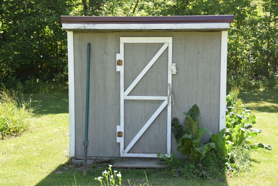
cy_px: 93
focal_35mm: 66
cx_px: 139
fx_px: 510
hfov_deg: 30.5
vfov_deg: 20.6
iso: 320
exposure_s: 1/250
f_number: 8
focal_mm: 44
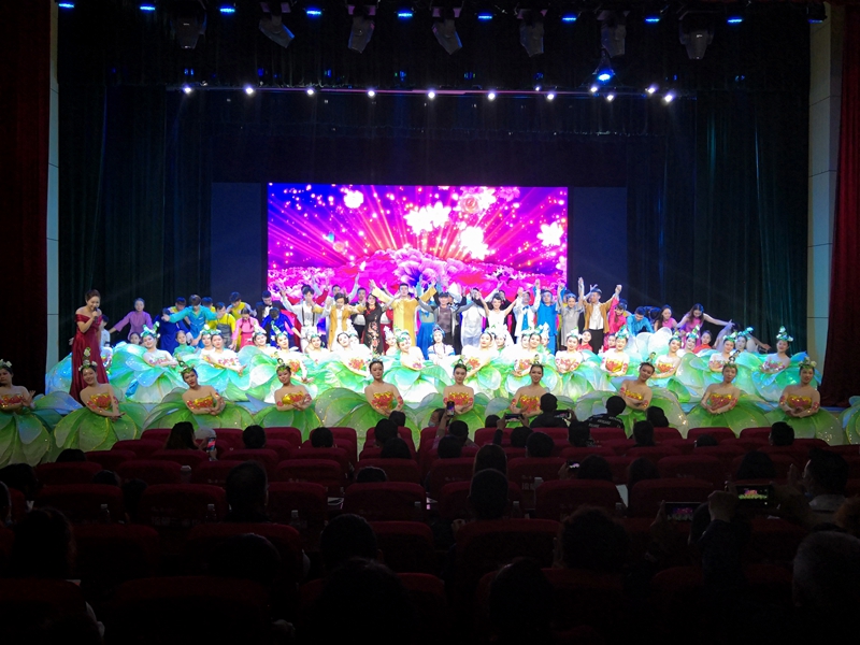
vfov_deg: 41.8
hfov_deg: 54.0
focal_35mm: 34
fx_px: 845
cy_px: 322
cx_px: 430
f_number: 1.8
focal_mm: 3.95
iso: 100
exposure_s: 1/50
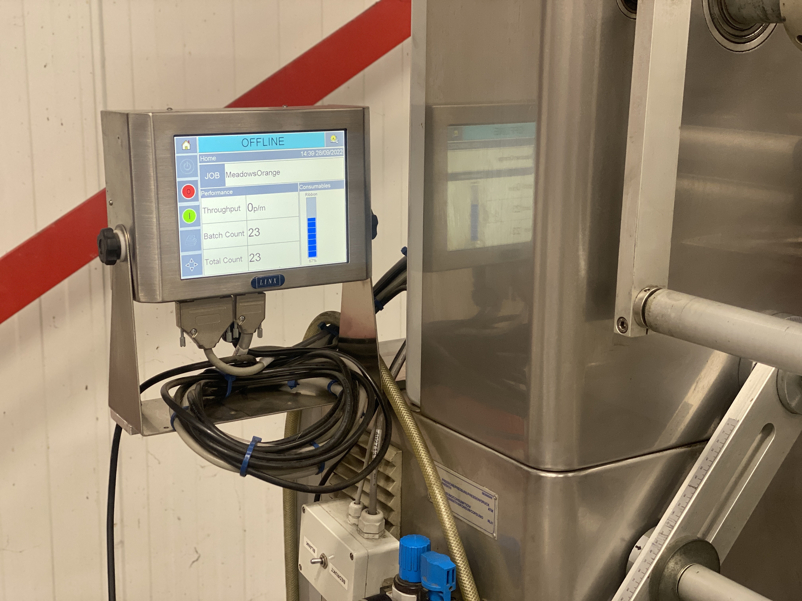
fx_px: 1205
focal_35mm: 52
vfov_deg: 28.0
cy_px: 300
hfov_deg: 36.8
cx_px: 401
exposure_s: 1/33
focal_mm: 6
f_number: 2
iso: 160
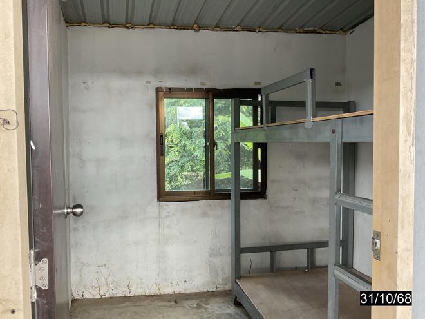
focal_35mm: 29
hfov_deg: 61.7
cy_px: 160
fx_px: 356
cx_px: 212
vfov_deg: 48.2
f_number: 1.8
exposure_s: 1/100
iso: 64
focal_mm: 3
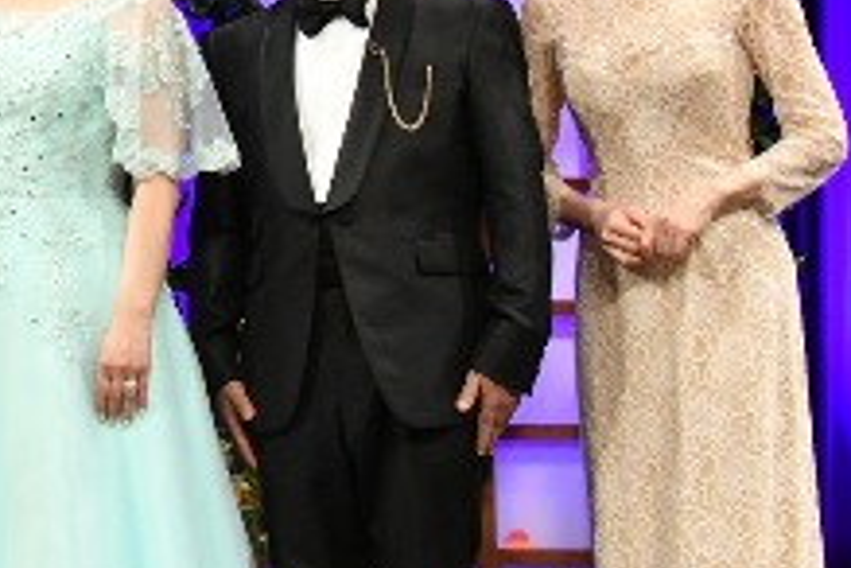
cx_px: -276
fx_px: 4656
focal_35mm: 197
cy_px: -31
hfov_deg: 10.2
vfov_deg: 6.9
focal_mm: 48
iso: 10000
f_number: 11
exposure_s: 1/200
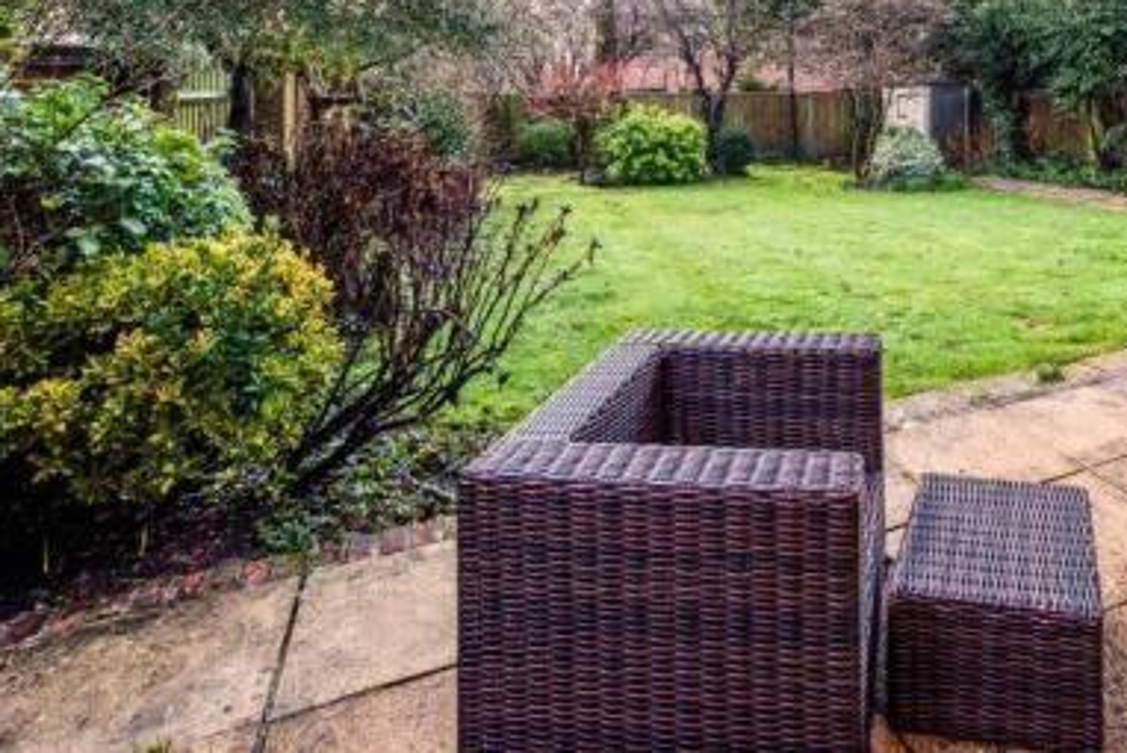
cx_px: 861
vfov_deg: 48.9
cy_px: 111
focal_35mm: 24
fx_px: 752
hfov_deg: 68.4
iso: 400
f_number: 7.1
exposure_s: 1/100
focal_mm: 14
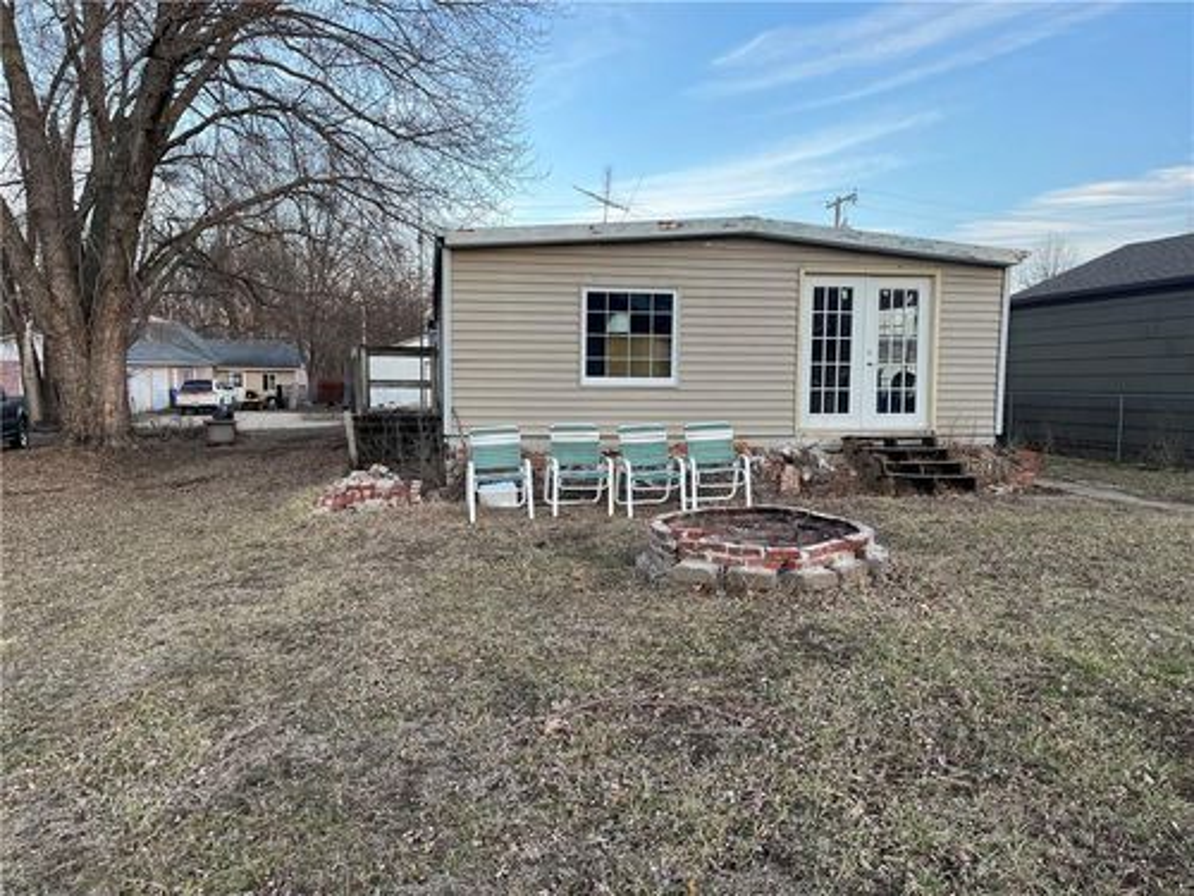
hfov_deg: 67.3
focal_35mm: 26
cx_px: 597
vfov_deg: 53.1
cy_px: 448
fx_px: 897
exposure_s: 1/542
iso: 50
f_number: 1.6
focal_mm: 5.1
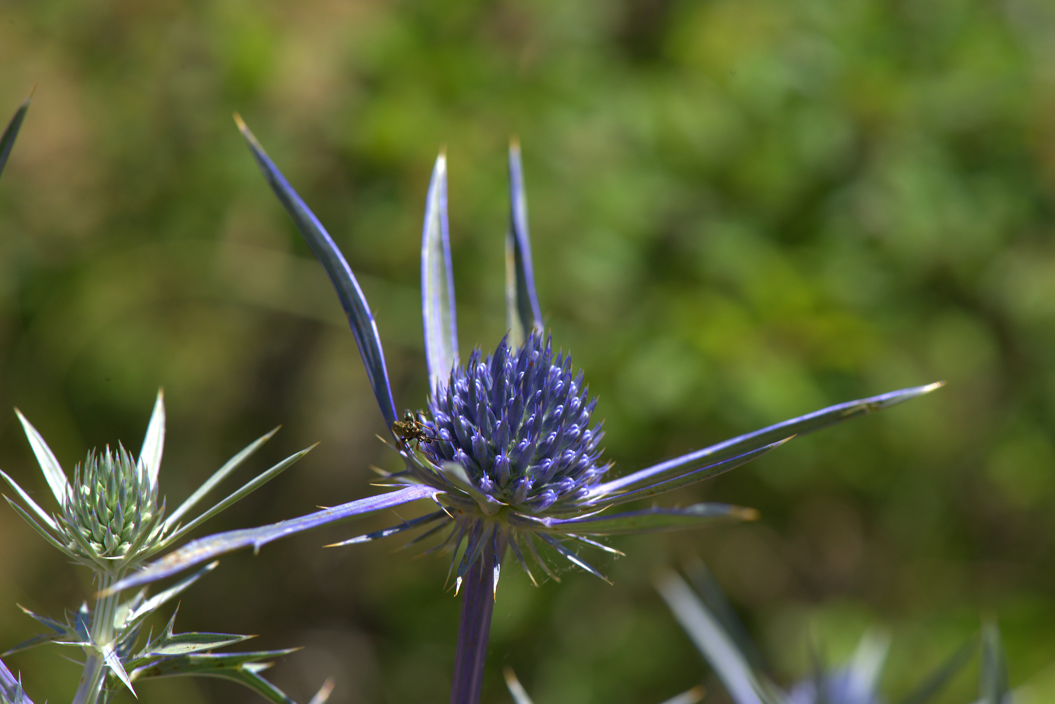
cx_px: 528
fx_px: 3078
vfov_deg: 13.1
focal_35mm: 105
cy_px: 352
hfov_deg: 19.4
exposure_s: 1/200
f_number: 13
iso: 200
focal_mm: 105
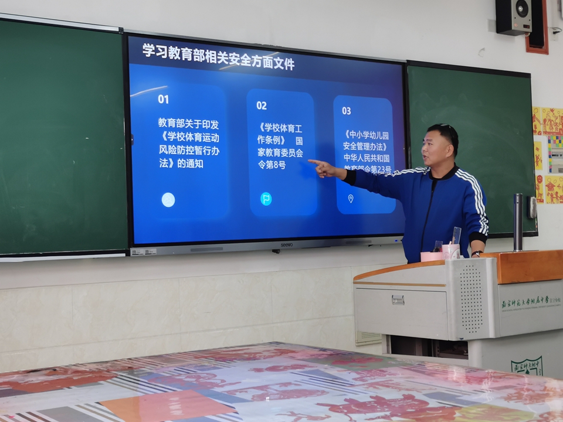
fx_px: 895
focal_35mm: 55
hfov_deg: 34.9
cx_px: 282
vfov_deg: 26.6
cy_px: 211
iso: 80
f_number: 1.8
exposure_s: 1/100
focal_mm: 5.58
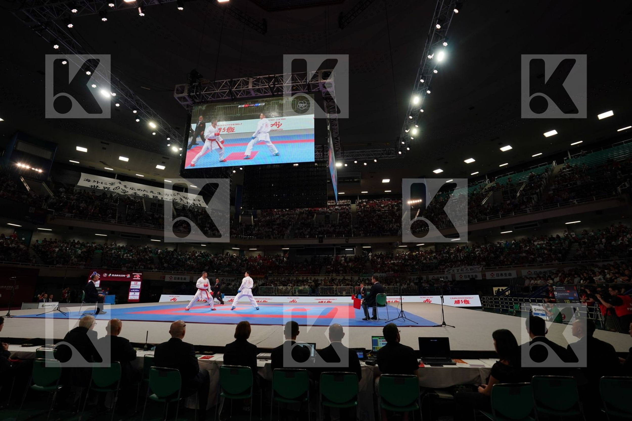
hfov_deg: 96.7
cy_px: 210
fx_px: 281
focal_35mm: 16
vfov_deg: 73.7
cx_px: 316
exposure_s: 1/125
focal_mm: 16
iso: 200
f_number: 4
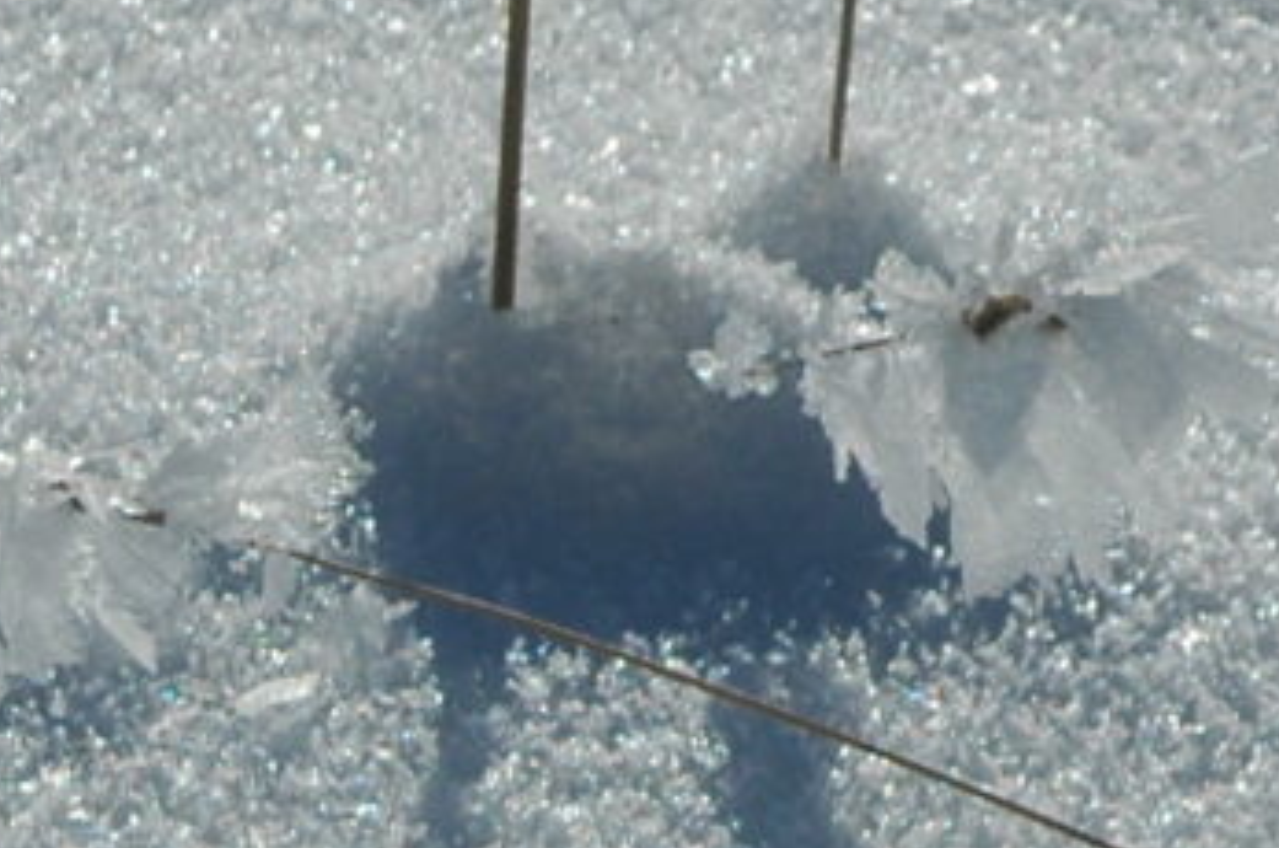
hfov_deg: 4.5
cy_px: 1655
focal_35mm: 461
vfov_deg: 3.0
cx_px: -59
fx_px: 16348
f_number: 8
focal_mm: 52
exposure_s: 1/640
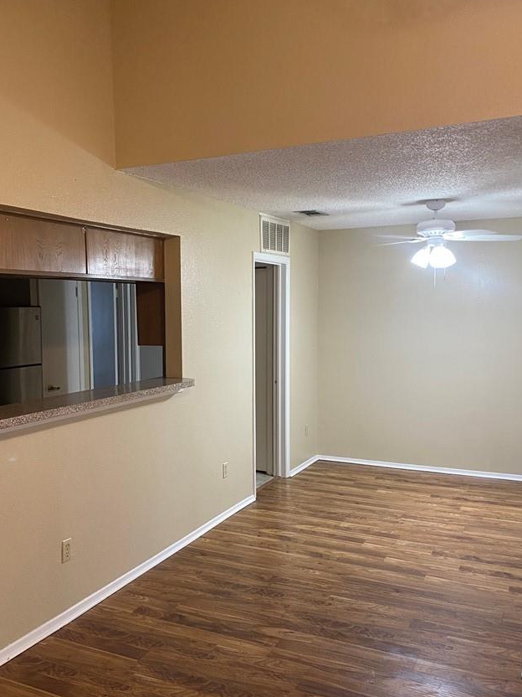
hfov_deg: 44.1
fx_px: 643
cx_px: 230
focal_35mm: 32
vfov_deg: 56.8
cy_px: 364
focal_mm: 4.25
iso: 200
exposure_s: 1/60
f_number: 1.8
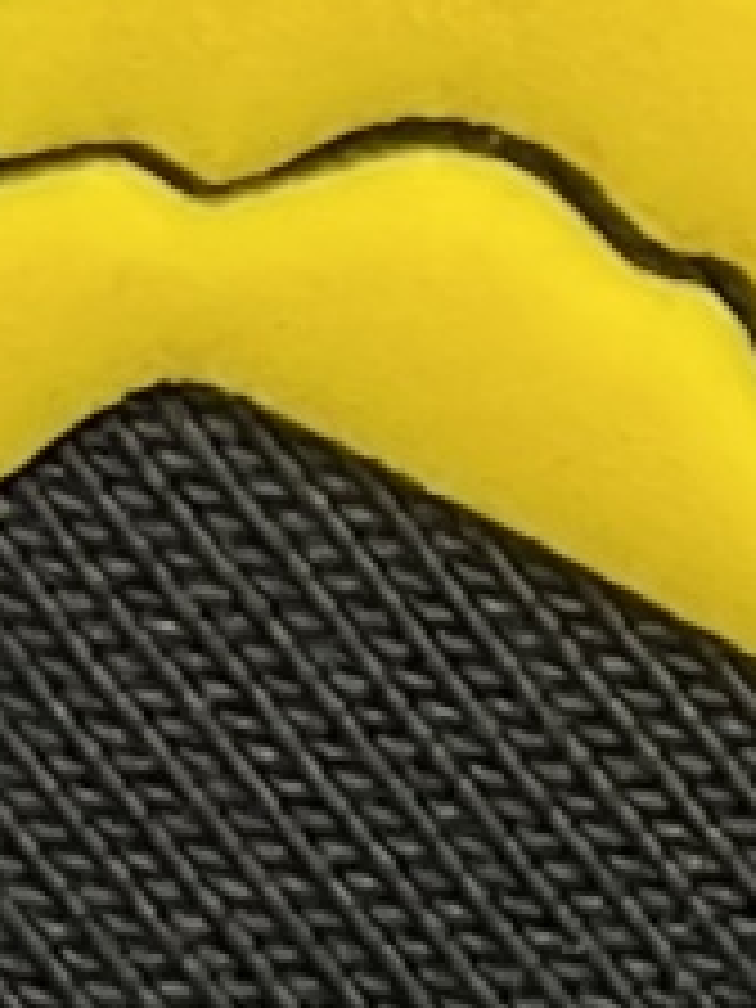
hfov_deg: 8.3
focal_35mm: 161
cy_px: 734
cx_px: 1976
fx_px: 4688
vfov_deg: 12.2
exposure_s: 1/50
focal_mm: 5.1
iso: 64
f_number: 1.6
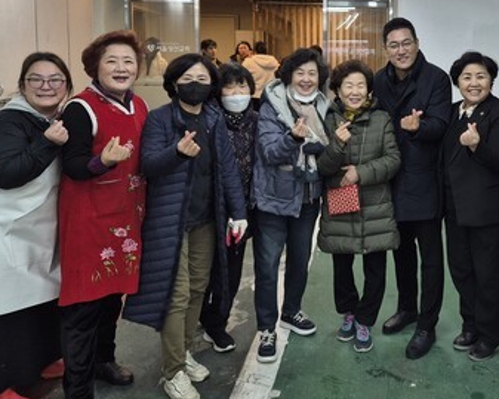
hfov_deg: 44.3
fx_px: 590
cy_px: 102
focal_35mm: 40
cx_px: 376
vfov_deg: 36.5
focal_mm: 5.4
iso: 50
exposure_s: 1/120
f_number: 1.8
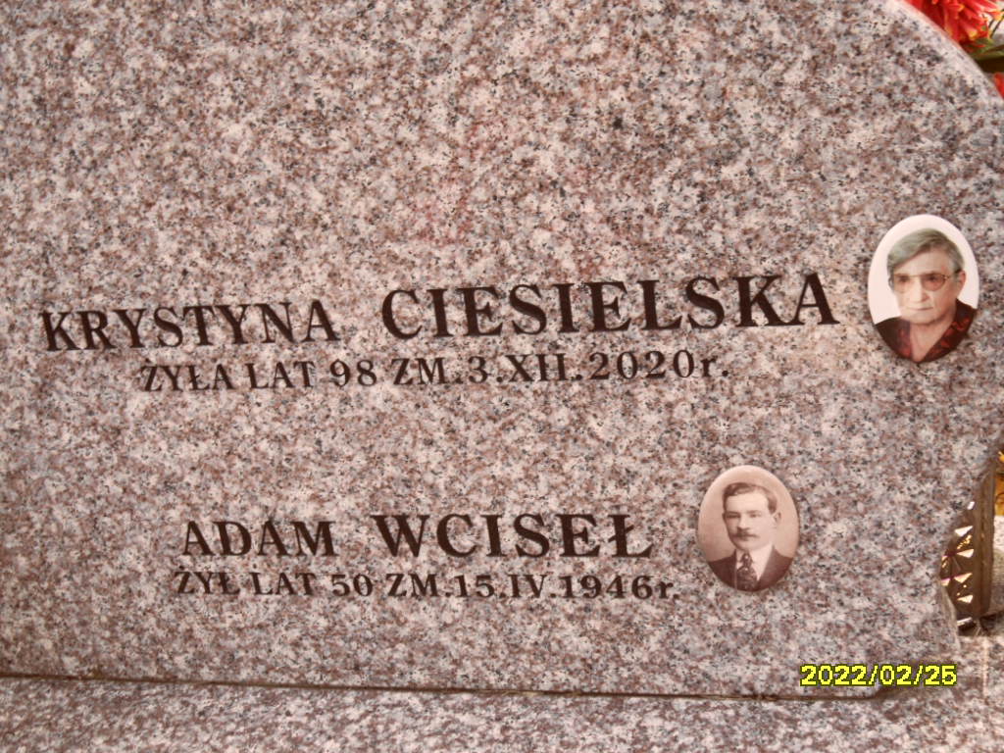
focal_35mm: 50
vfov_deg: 29.1
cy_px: 376
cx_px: 502
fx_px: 1450
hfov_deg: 38.2
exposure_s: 1/60
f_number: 3.8
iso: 100
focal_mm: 8.2
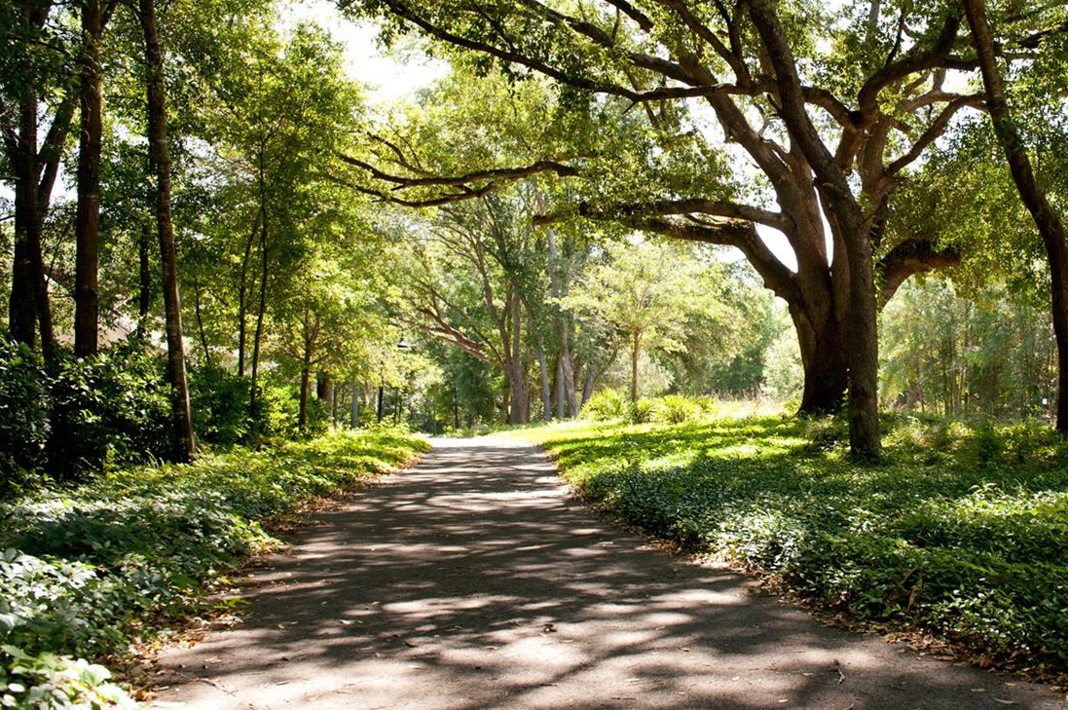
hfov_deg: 52.5
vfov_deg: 37.6
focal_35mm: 35
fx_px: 1037
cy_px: 271
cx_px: 776
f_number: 5
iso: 200
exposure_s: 1/160
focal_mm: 24
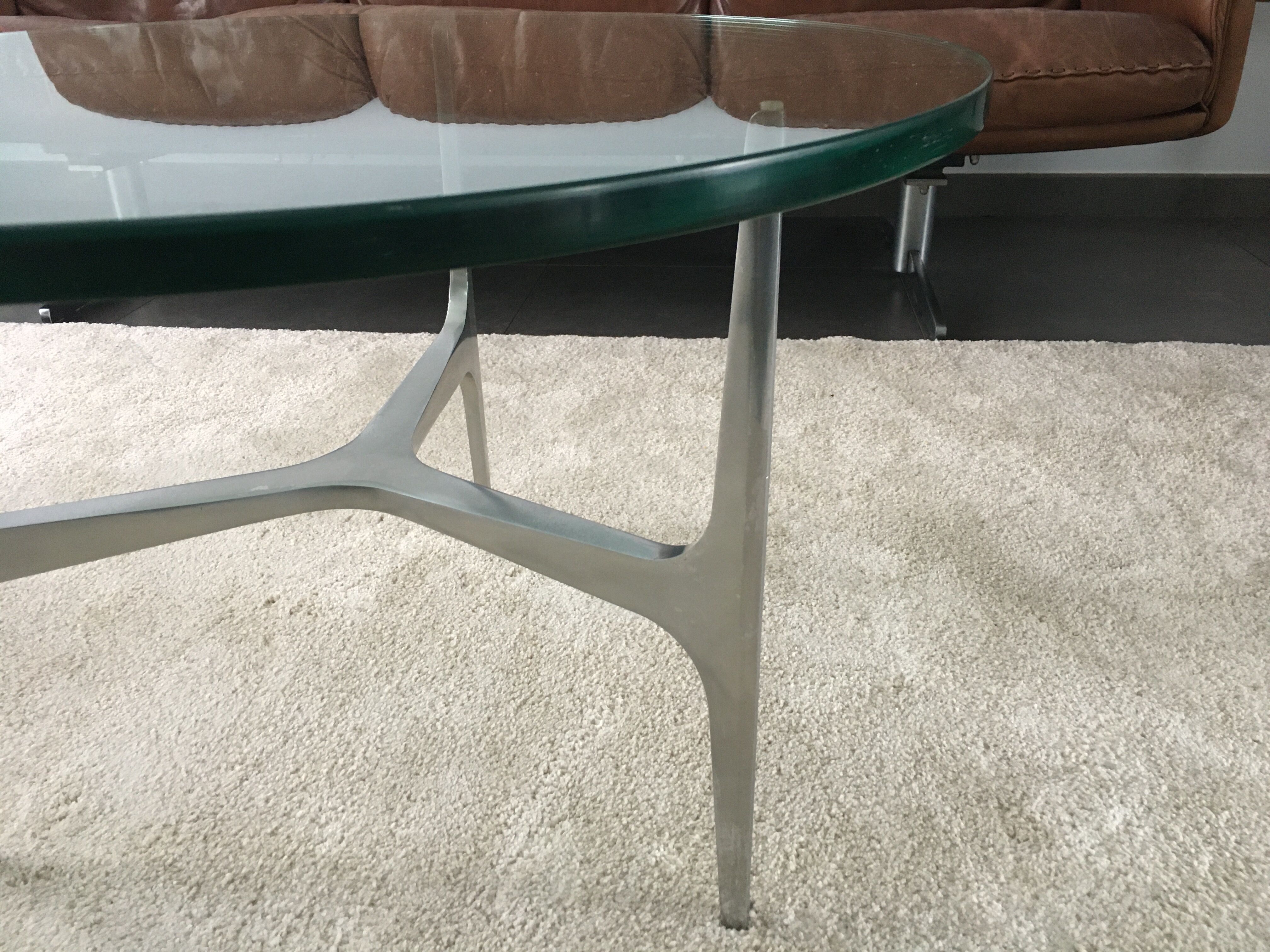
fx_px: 1064
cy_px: 476
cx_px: 635
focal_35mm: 29
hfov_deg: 61.7
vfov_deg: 48.2
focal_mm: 4.15
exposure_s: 1/33
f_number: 2.2
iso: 200
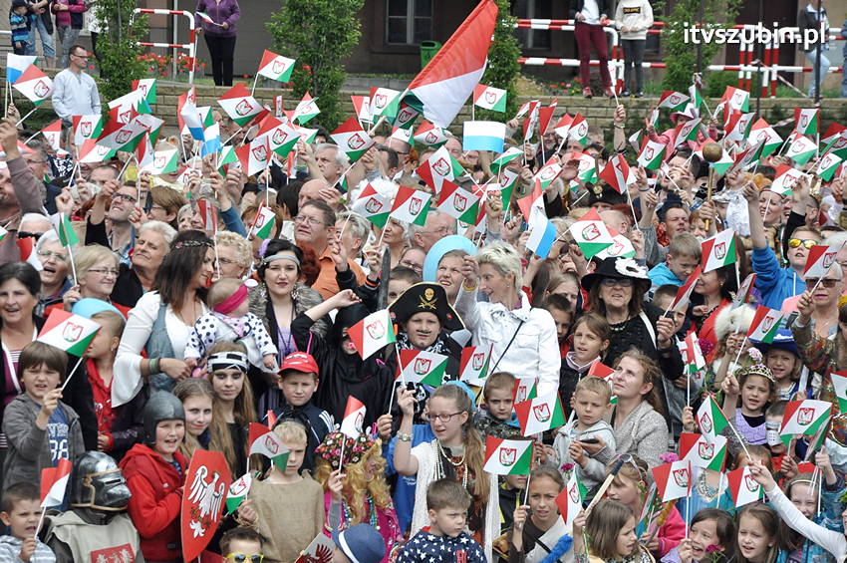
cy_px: 282
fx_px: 3702
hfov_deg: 13.1
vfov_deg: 8.7
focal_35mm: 158
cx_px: 424
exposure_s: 1/2000
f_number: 9
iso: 1250
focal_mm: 105
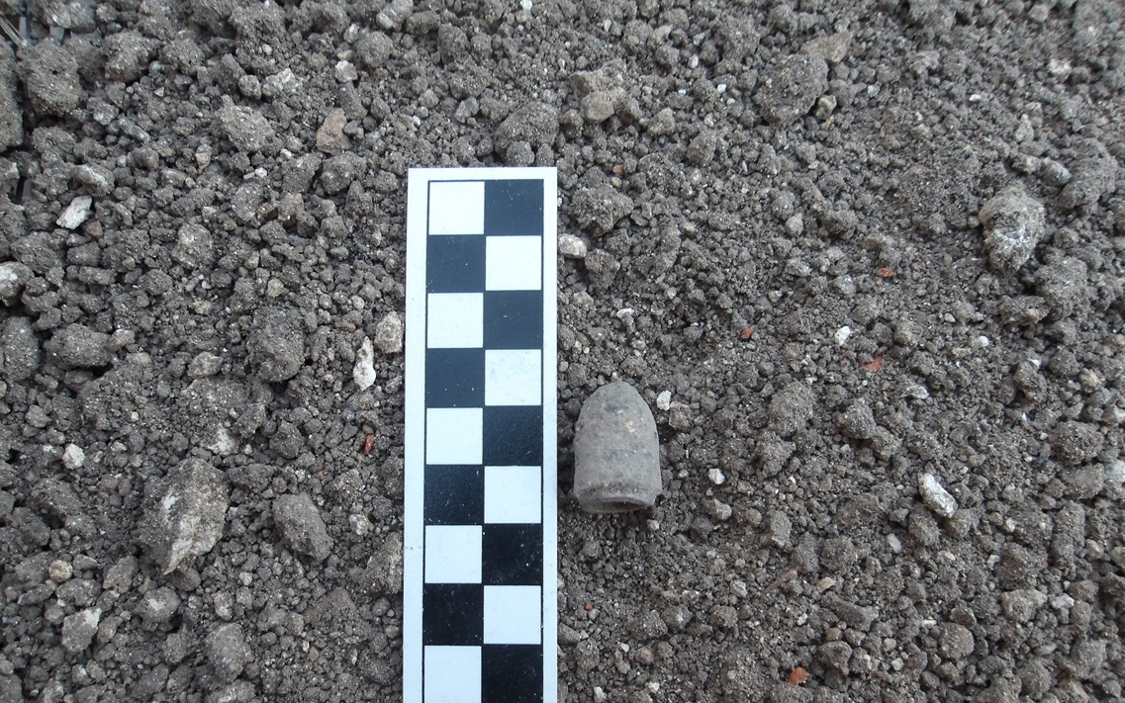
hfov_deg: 64.6
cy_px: 421
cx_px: 559
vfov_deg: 43.0
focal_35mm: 29
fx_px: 889
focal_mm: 4.9
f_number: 3
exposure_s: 1/60
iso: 238
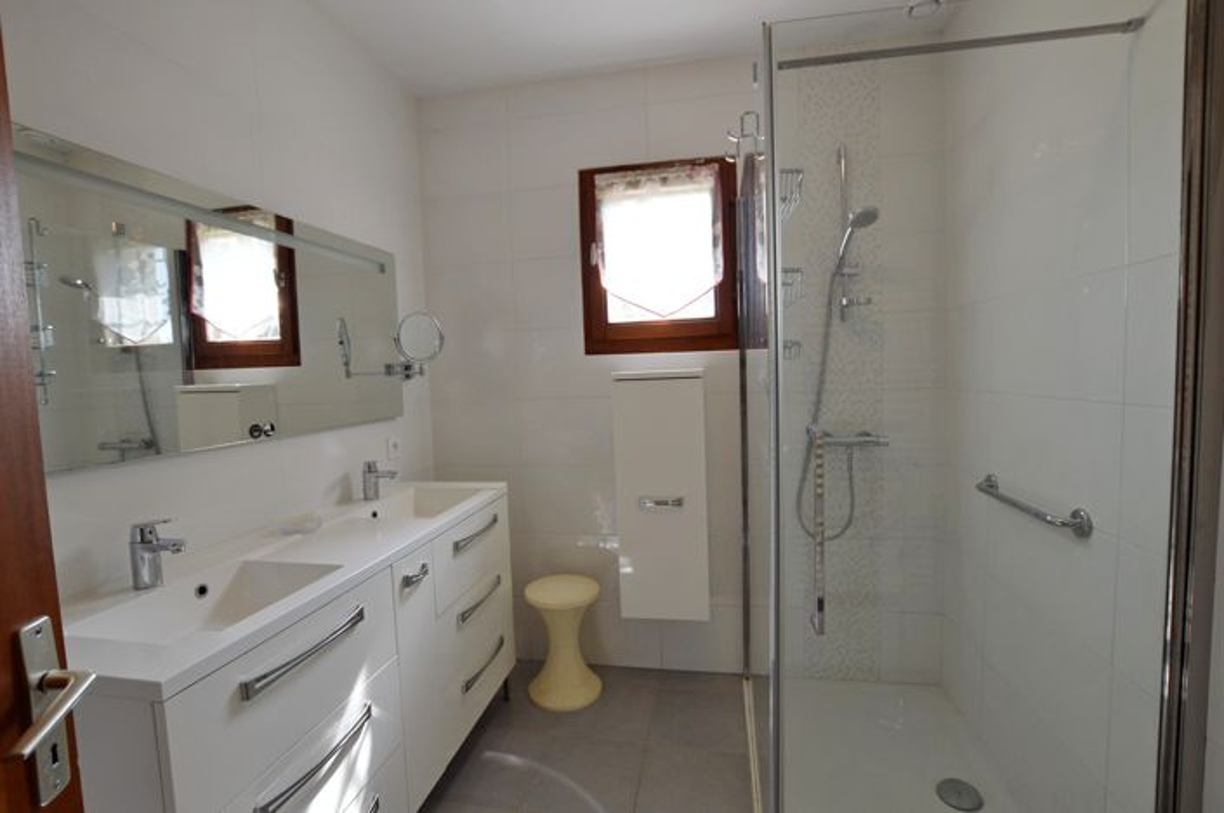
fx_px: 509
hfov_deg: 100.5
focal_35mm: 15
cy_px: 406
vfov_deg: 77.2
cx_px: 612
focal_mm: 10
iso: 400
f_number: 5
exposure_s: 1/100
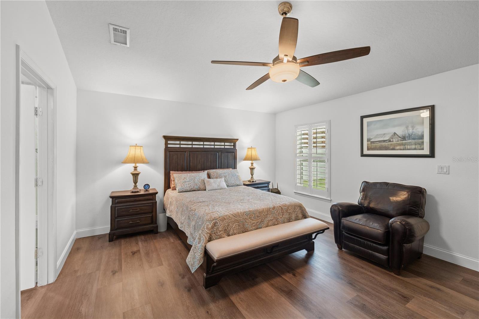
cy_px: 160
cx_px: 240
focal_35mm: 14
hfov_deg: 104.3
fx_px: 186
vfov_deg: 81.2
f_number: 4
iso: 320
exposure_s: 1/13
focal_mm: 14
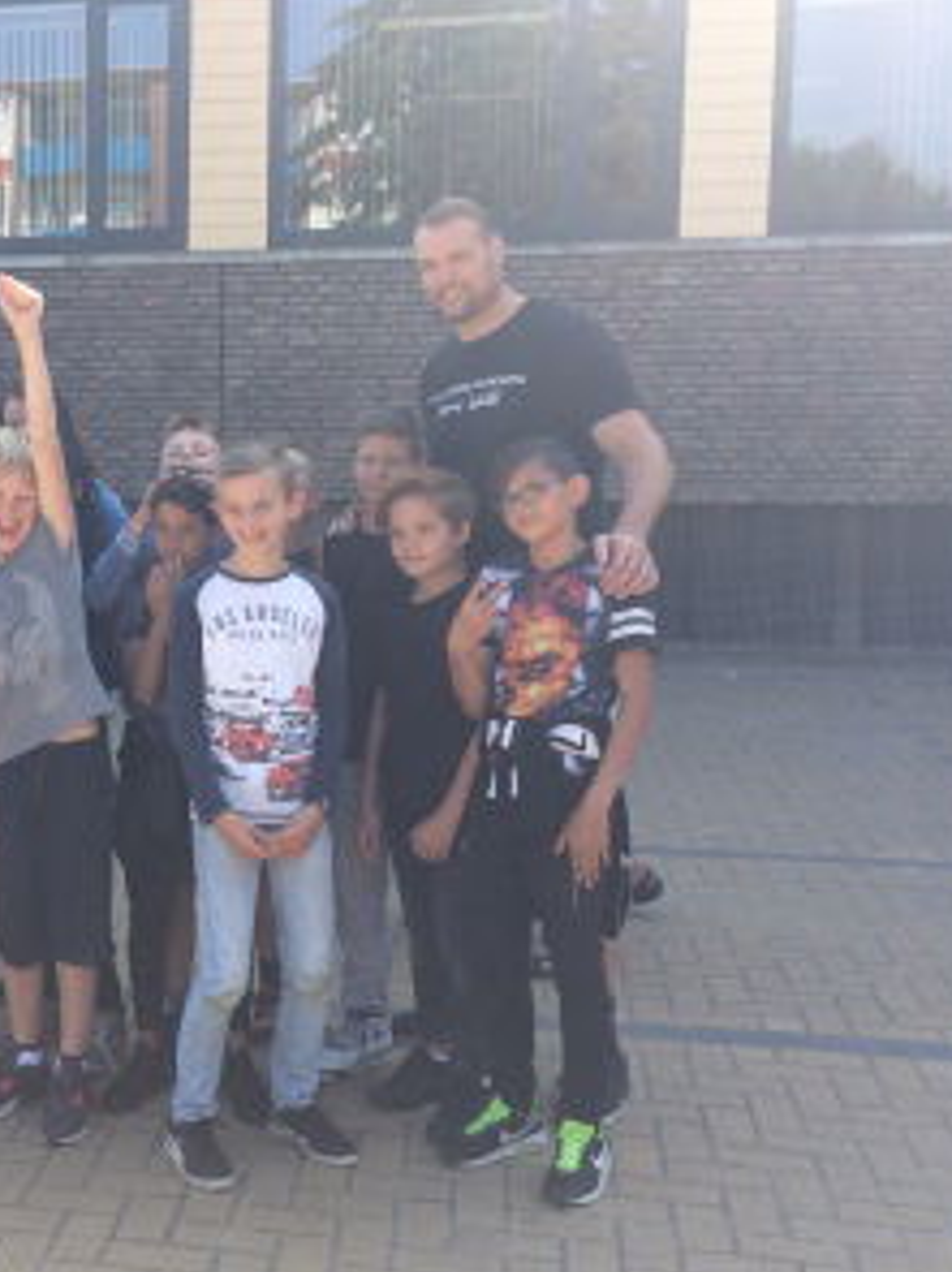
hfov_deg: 28.5
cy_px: 632
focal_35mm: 49
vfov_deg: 38.9
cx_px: 86
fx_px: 1798
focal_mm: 4.15
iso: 32
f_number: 2.2
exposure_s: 1/604
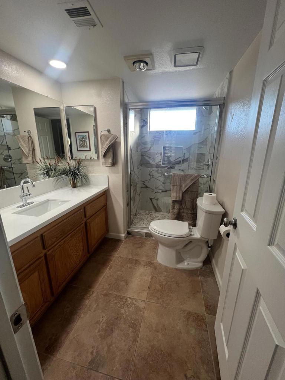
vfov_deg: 106.2
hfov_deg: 89.9
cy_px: 190
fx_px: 143
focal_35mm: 13
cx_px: 142
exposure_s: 1/120
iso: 125
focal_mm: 1.57
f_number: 1.8
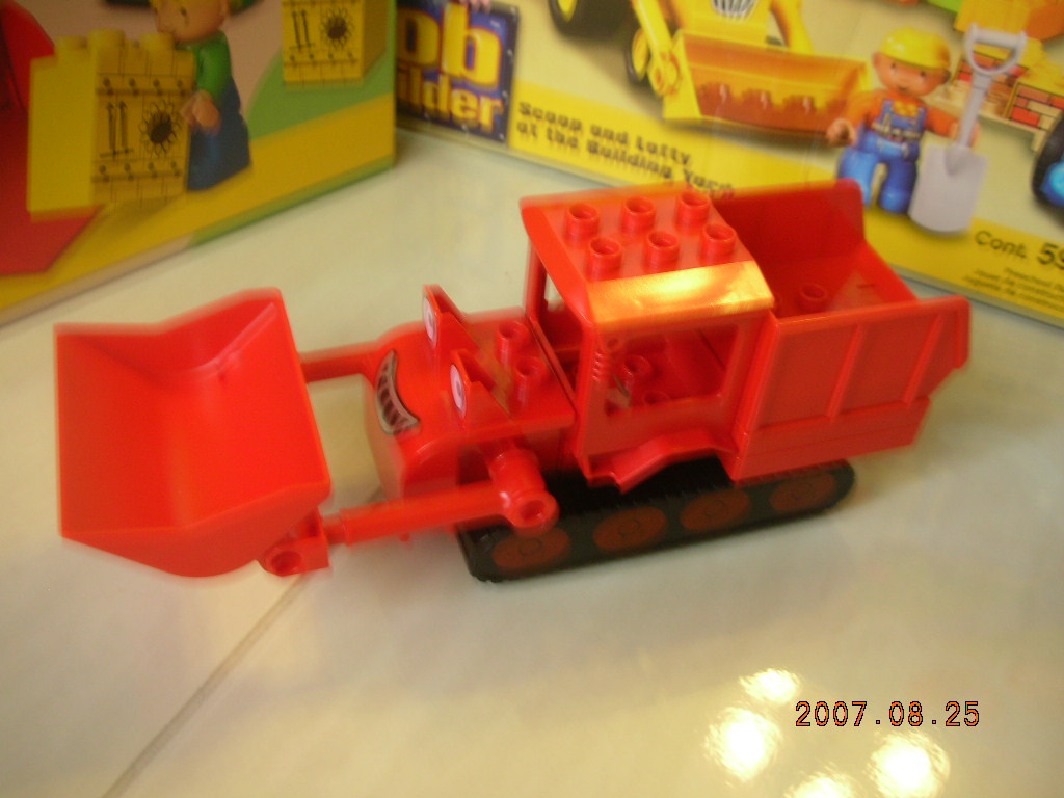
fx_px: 1076
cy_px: 399
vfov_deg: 40.7
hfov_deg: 52.6
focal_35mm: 35
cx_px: 532
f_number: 3
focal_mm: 5.8
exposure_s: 1/4.1
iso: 50
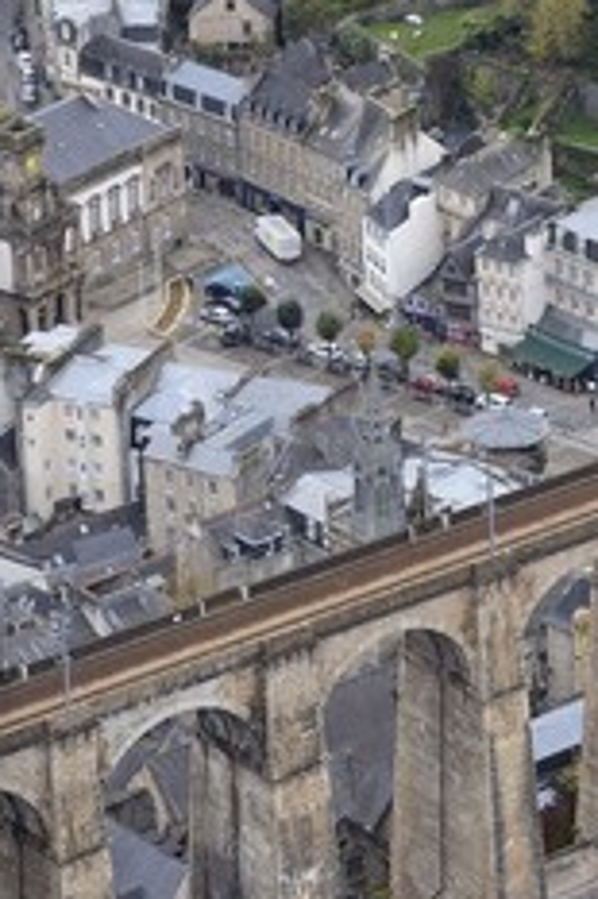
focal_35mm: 184
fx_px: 4591
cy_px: 486
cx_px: 799
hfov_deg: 7.4
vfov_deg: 11.2
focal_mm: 102
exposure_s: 1/1000
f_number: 4.5
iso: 800
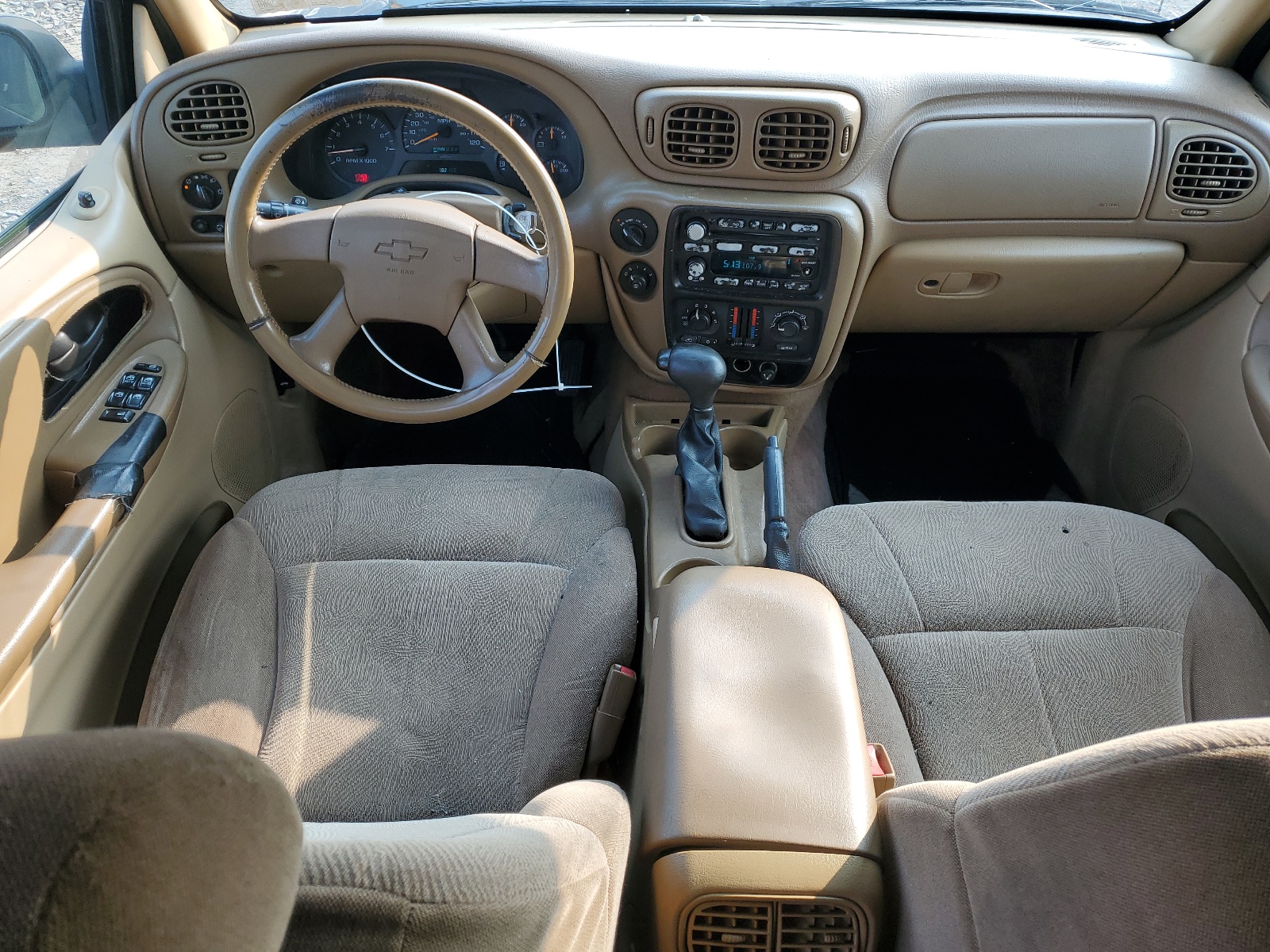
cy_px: 476
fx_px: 954
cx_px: 635
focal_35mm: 26
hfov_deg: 67.3
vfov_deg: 53.1
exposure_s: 1/238
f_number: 1.5
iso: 50
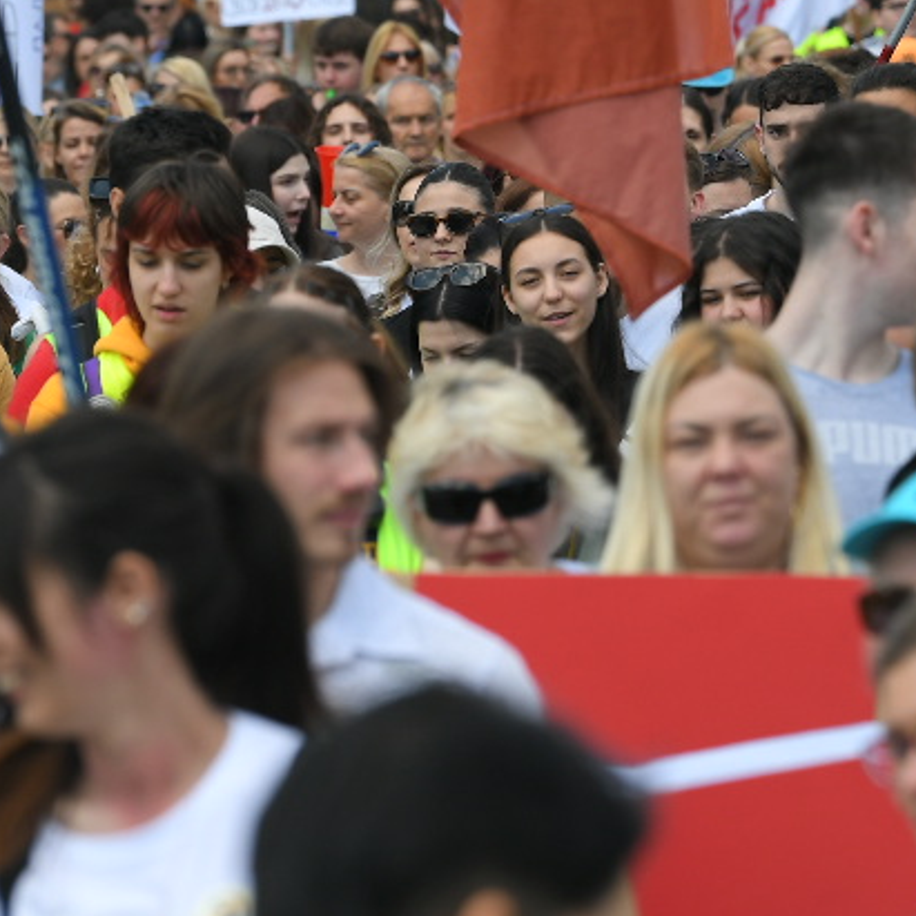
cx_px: 1293
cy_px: 71
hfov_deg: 3.5
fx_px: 15029
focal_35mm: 502
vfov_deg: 3.5
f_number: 5
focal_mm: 150
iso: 200
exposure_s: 1/640
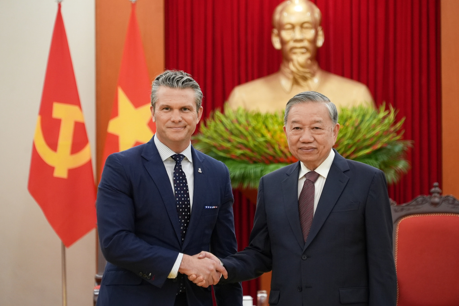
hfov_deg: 13.1
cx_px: 230
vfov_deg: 8.8
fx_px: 2003
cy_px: 153
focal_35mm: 157
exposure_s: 1/200
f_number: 6.3
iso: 4000
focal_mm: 157
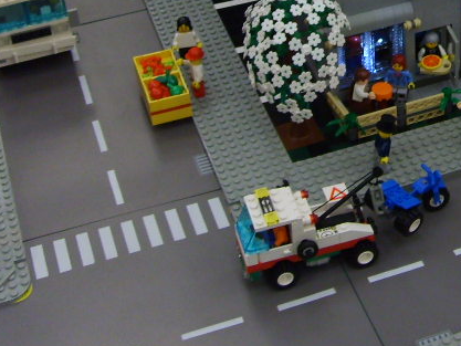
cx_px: 472
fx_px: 1146
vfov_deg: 16.5
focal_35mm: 86
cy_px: -56
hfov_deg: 21.8
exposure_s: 1/30
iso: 100
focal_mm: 5.8
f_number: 2.8
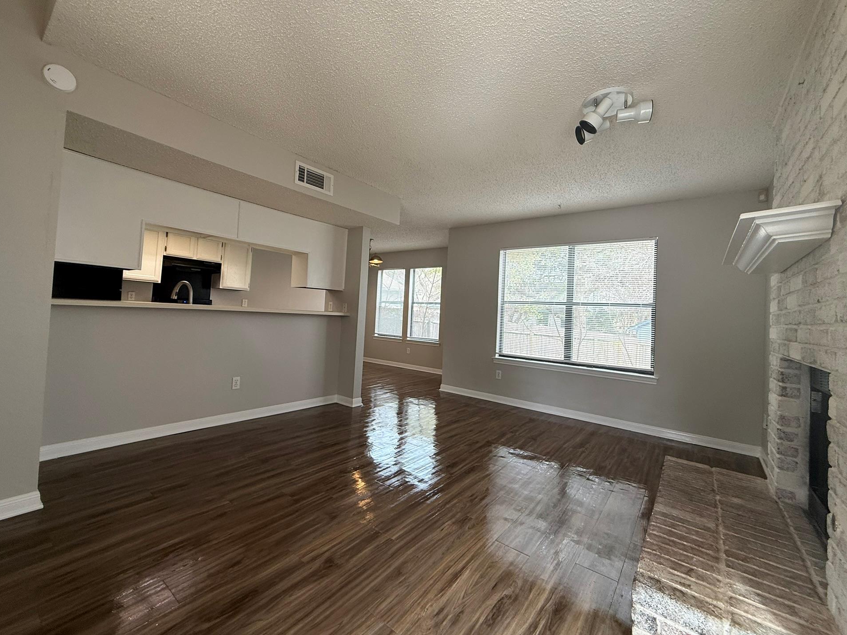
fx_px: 367
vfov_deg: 81.7
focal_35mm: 15
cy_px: 303
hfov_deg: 98.2
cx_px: 419
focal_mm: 2.22
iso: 100
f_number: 2.2
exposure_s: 1/120
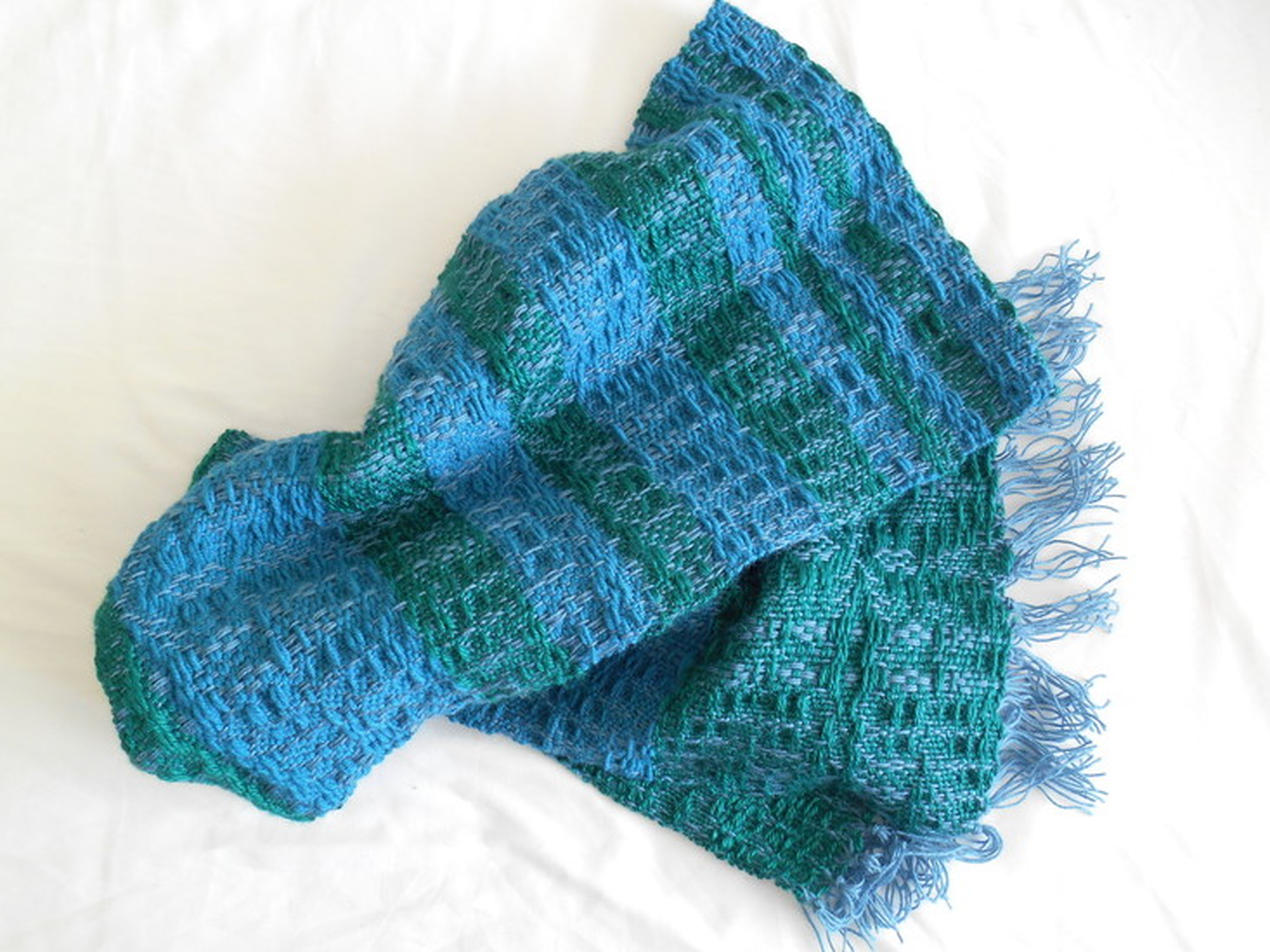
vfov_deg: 53.1
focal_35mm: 26
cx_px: 635
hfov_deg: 67.3
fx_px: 954
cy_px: 476
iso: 220
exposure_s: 1/30
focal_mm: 4.7
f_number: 3.4
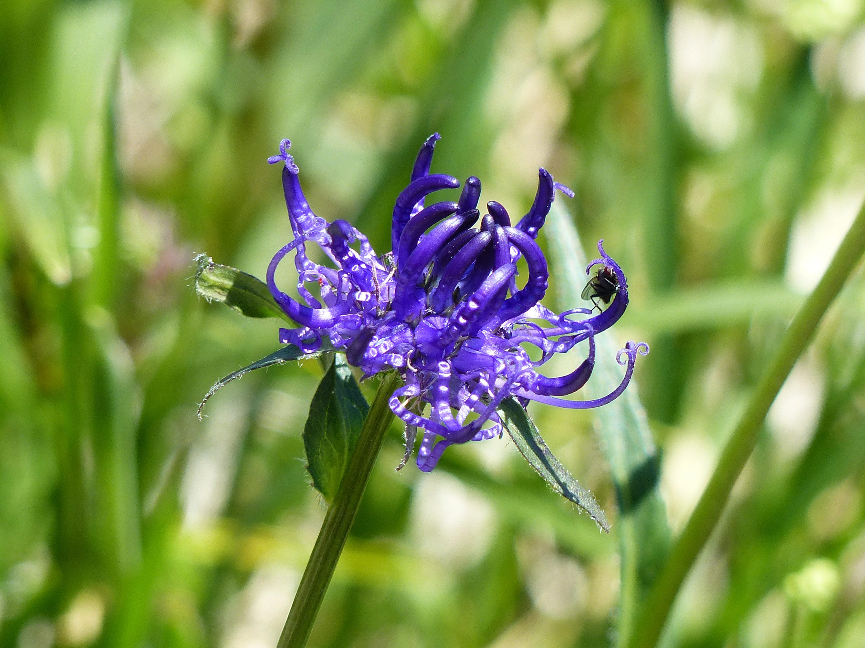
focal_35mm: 638
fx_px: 15943
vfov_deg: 2.3
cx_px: 432
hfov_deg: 3.1
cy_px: 324
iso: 100
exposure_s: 1/400
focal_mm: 104.4
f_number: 4
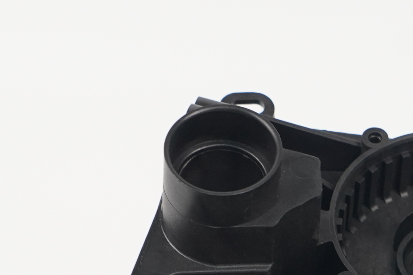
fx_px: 2948
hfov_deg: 8.0
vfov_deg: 5.3
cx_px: 412
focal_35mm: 257
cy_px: 253
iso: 1250
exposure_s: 1/200
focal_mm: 58
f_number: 6.3
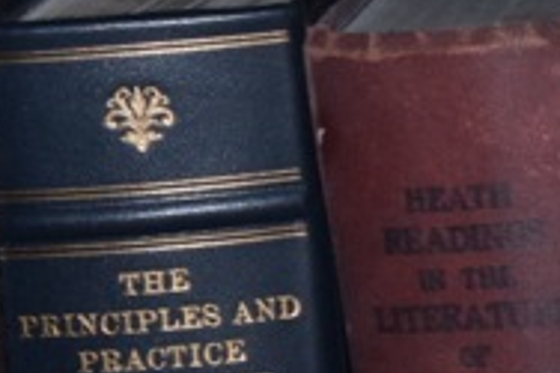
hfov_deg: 4.6
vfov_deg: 3.1
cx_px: 1349
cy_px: 449
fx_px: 6817
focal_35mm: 439
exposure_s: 1/60
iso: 1400
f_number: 5.6
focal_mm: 55
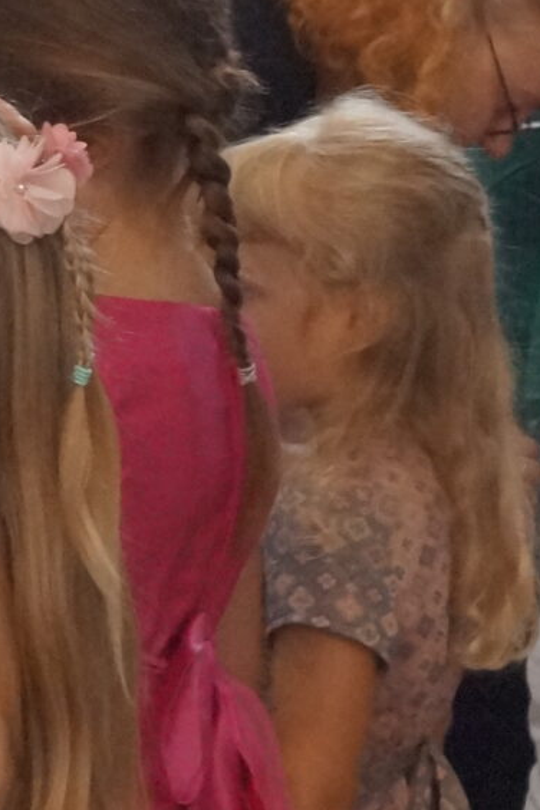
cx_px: -539
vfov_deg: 11.5
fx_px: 3982
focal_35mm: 177
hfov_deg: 7.5
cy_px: -49
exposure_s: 1/160
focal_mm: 26
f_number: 4.5
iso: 3200
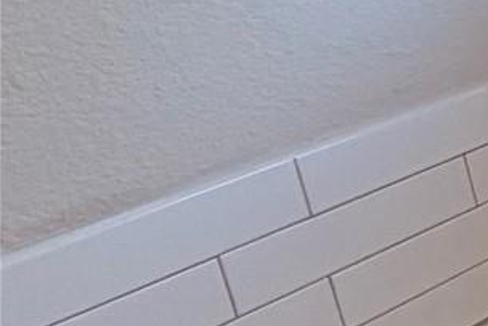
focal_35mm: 98
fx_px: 1329
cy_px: -31
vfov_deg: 13.7
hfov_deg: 10.0
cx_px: 1642
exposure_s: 1/120
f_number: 2.2
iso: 80
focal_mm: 2.22
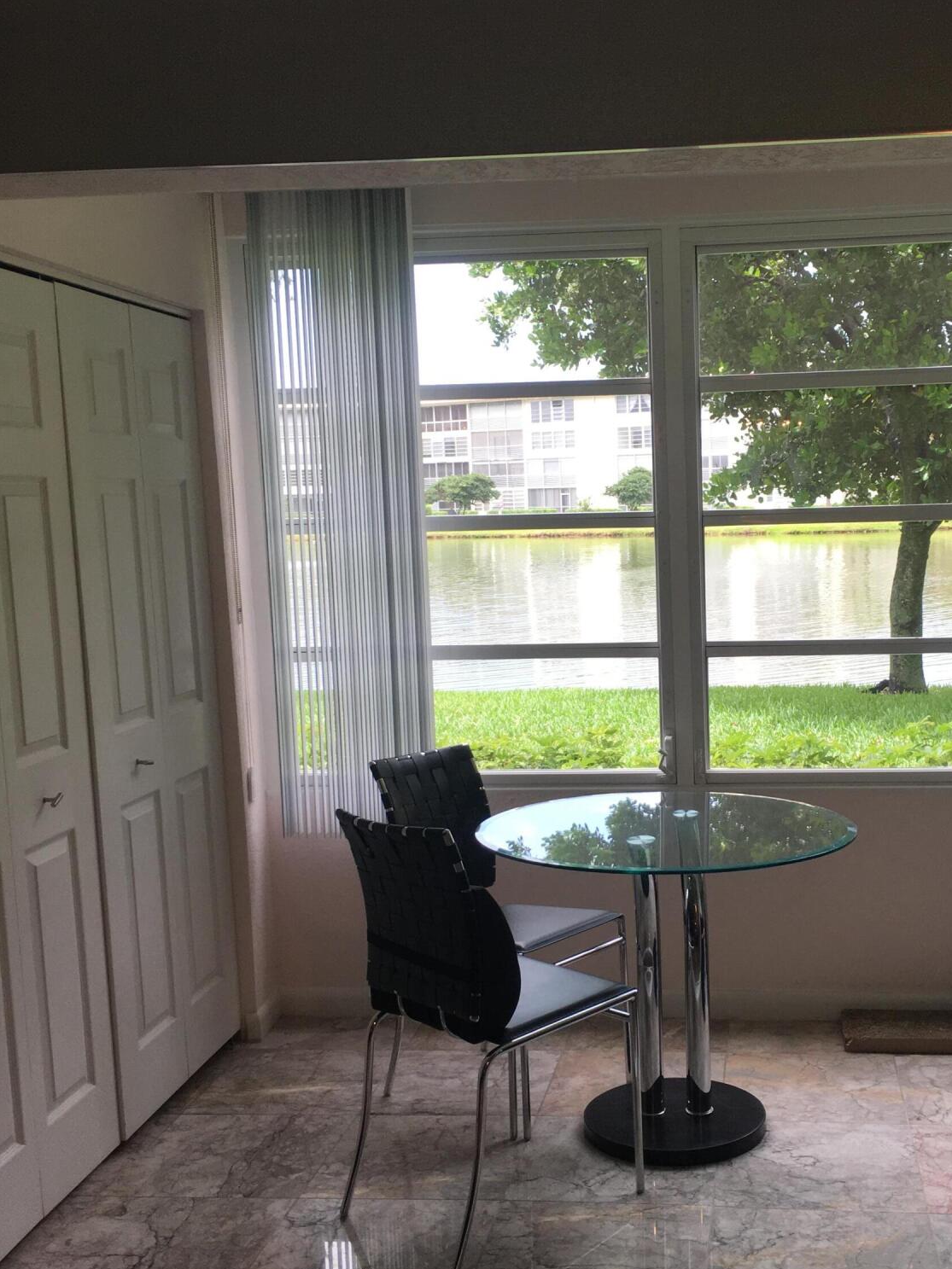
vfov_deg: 47.8
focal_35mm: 39
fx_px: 1430
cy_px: 701
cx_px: 639
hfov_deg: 36.4
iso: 40
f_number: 2.2
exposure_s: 1/120
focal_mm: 4.15
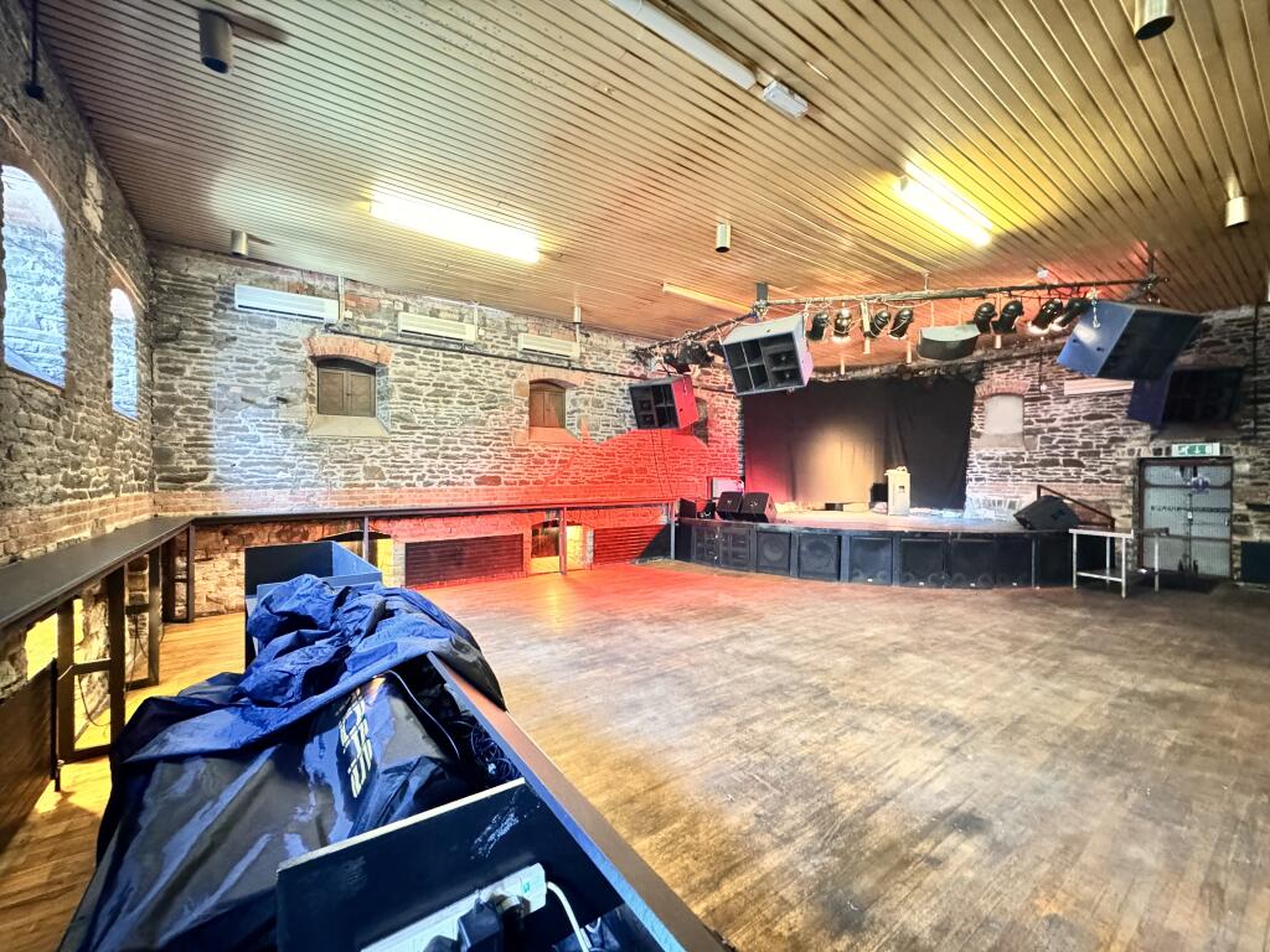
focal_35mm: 14
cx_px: 635
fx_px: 514
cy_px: 476
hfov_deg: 102.1
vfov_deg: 85.7
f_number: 2.2
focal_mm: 2.22
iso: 2000
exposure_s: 1/25
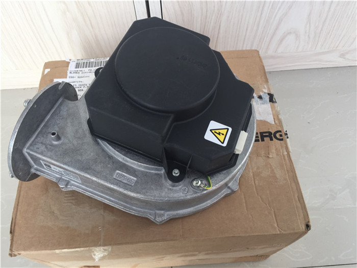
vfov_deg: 48.2
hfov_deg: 61.7
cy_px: 134
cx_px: 178
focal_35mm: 29
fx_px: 299
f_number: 2.2
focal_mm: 4.15
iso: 32
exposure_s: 1/100
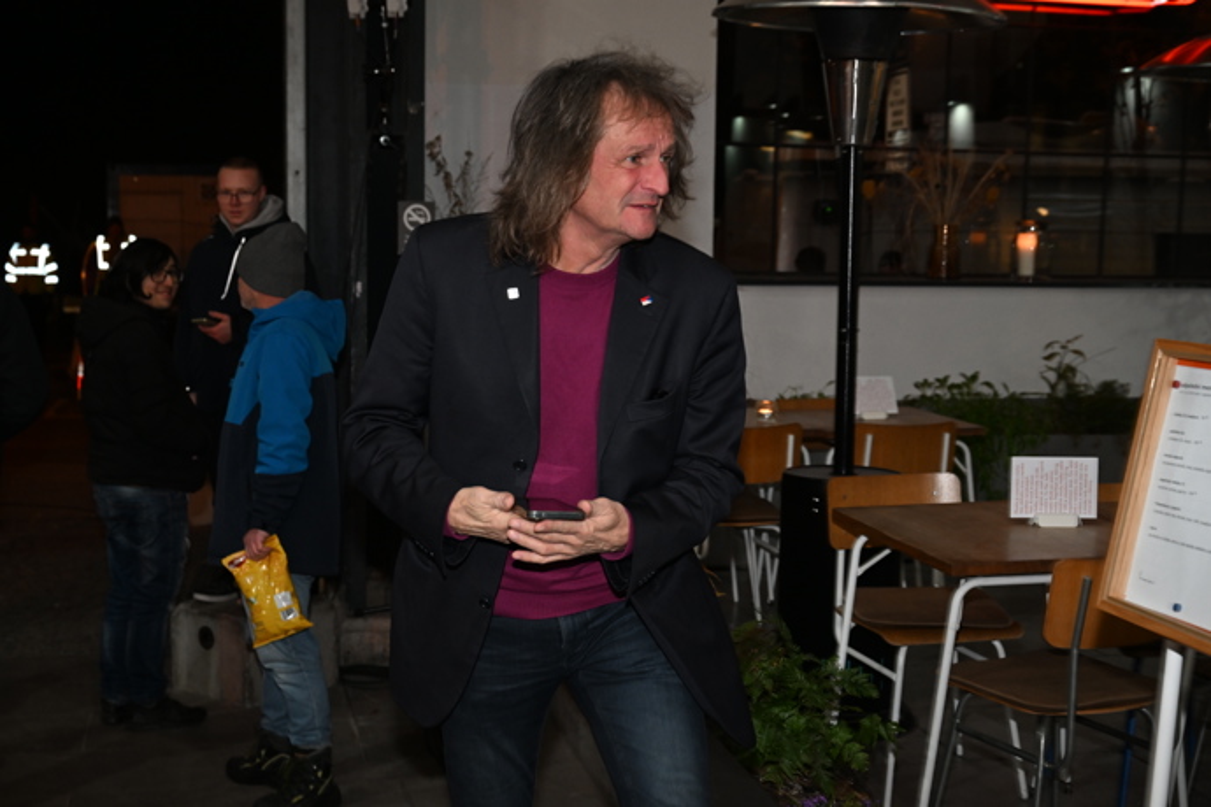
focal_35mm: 51
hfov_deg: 38.9
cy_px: 404
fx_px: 1715
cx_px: 606
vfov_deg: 26.5
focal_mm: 51
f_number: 5.6
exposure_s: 1/125
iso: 2000
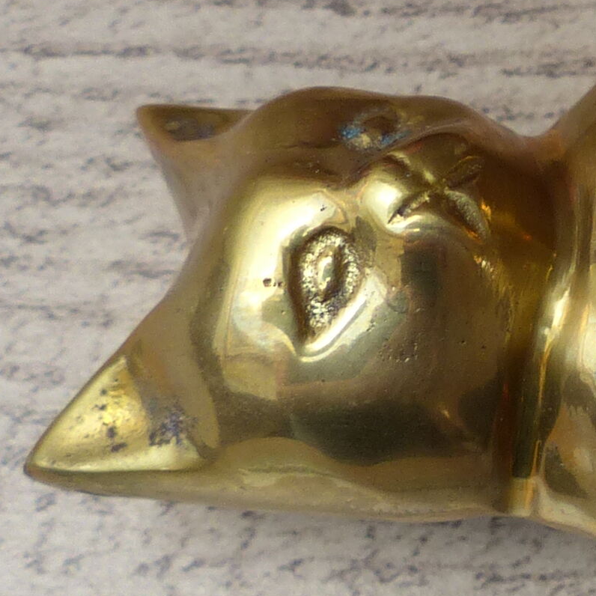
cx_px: 785
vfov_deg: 15.7
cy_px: 297
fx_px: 2162
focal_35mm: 111
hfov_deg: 15.0
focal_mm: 4.5
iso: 100
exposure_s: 1/125
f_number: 2.8
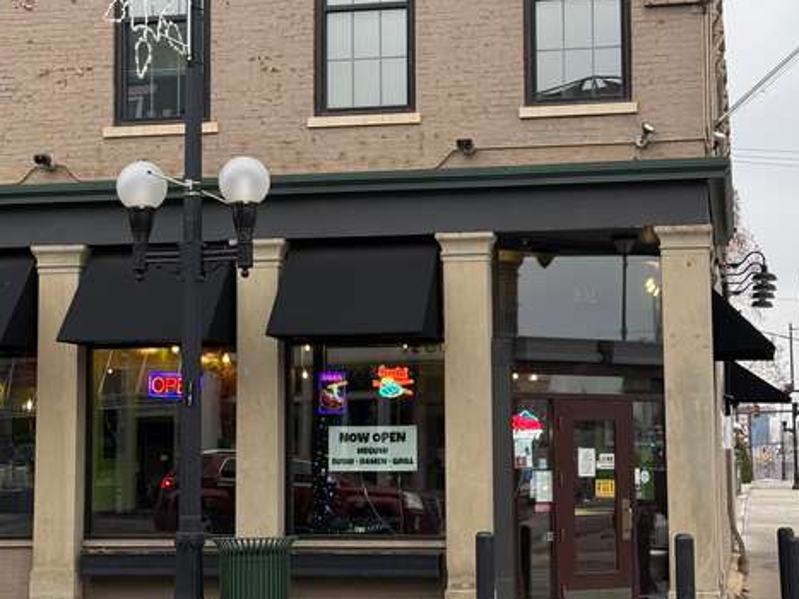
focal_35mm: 79
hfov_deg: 24.7
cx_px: 368
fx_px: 1823
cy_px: 241
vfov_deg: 18.6
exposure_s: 1/310
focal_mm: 6.76
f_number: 1.78
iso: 64
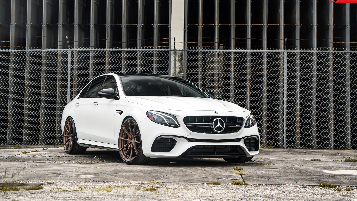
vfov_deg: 18.5
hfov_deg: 32.4
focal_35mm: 65
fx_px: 615
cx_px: 178
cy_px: 90
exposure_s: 1/400
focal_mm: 62
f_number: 5
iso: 160
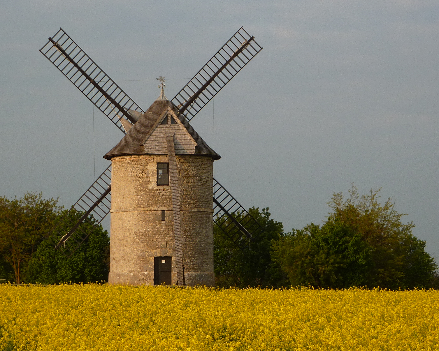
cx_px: 217
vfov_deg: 14.1
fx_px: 1416
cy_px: 175
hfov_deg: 17.6
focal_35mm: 109
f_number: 4.1
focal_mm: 11.9
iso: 80
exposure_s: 1/250
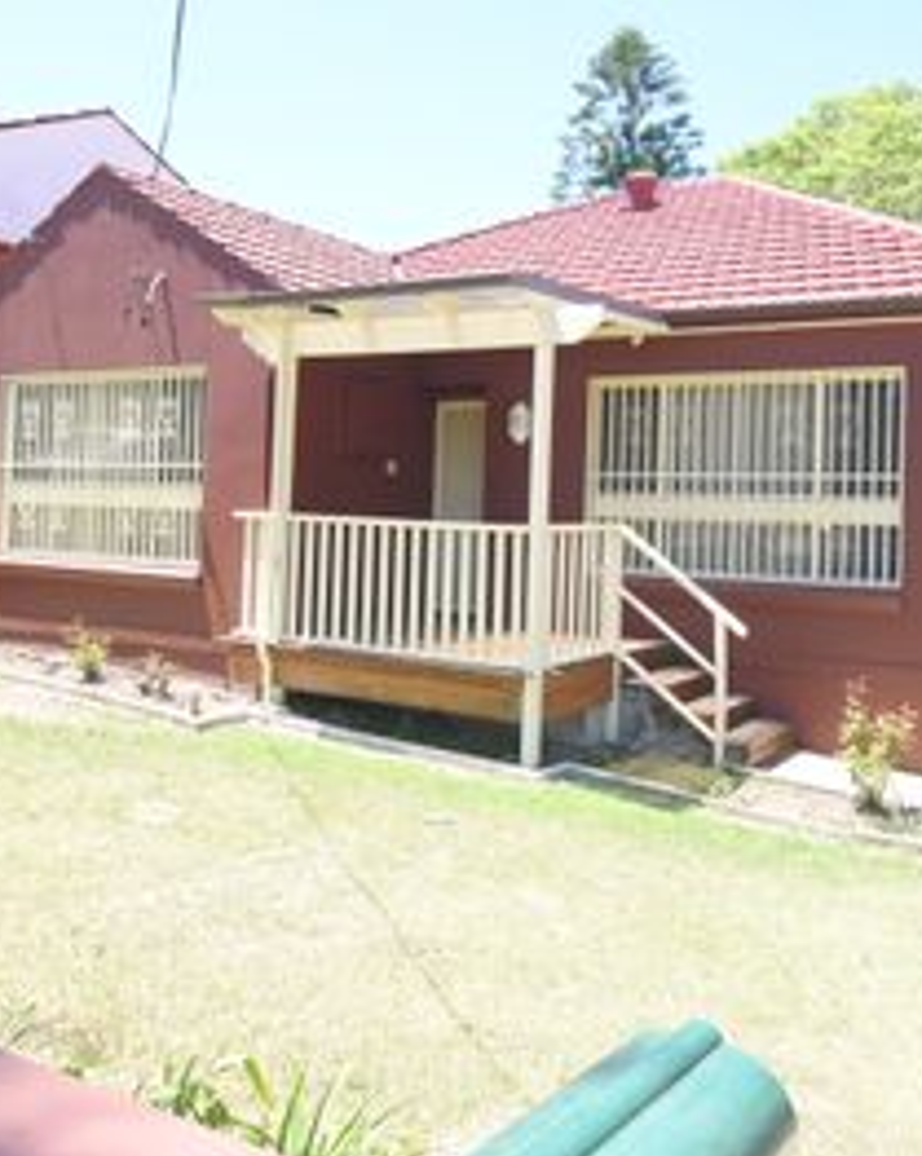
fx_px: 1122
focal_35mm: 33
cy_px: 474
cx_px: 648
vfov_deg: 54.2
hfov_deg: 43.7
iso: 400
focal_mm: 13
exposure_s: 1/200
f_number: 7.1
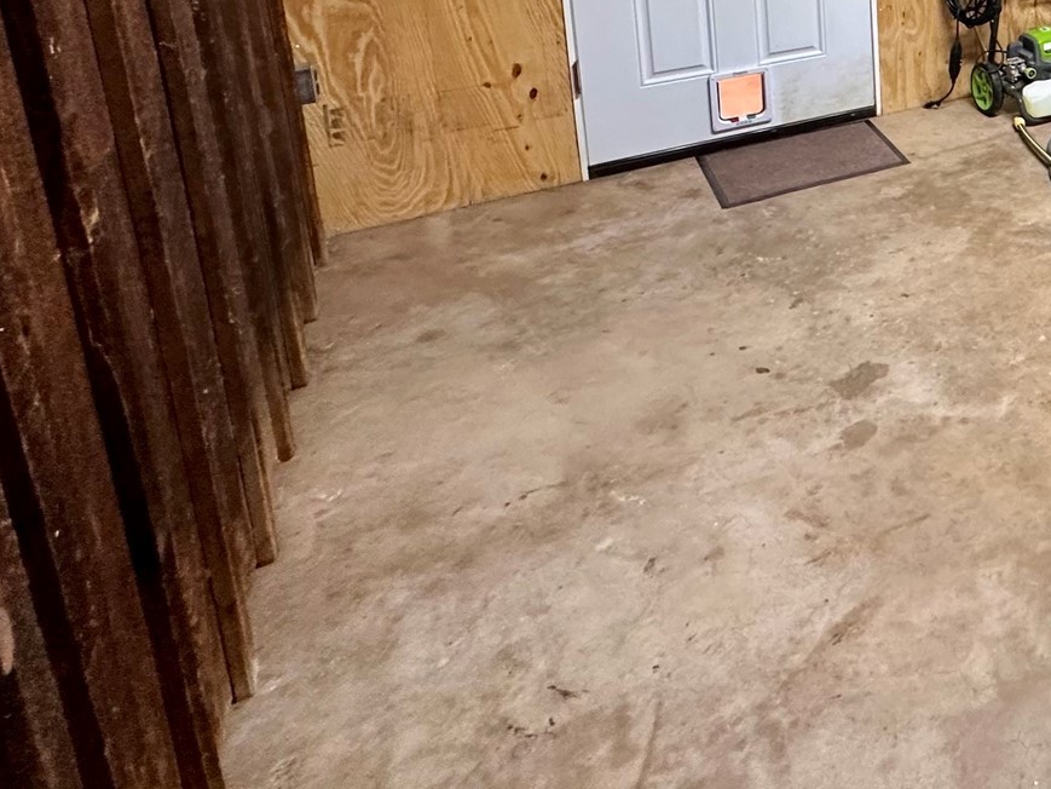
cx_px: 1229
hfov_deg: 40.7
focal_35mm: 33
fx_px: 1002
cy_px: -82
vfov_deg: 36.3
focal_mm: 2.22
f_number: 2.2
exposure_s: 1/60
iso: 250
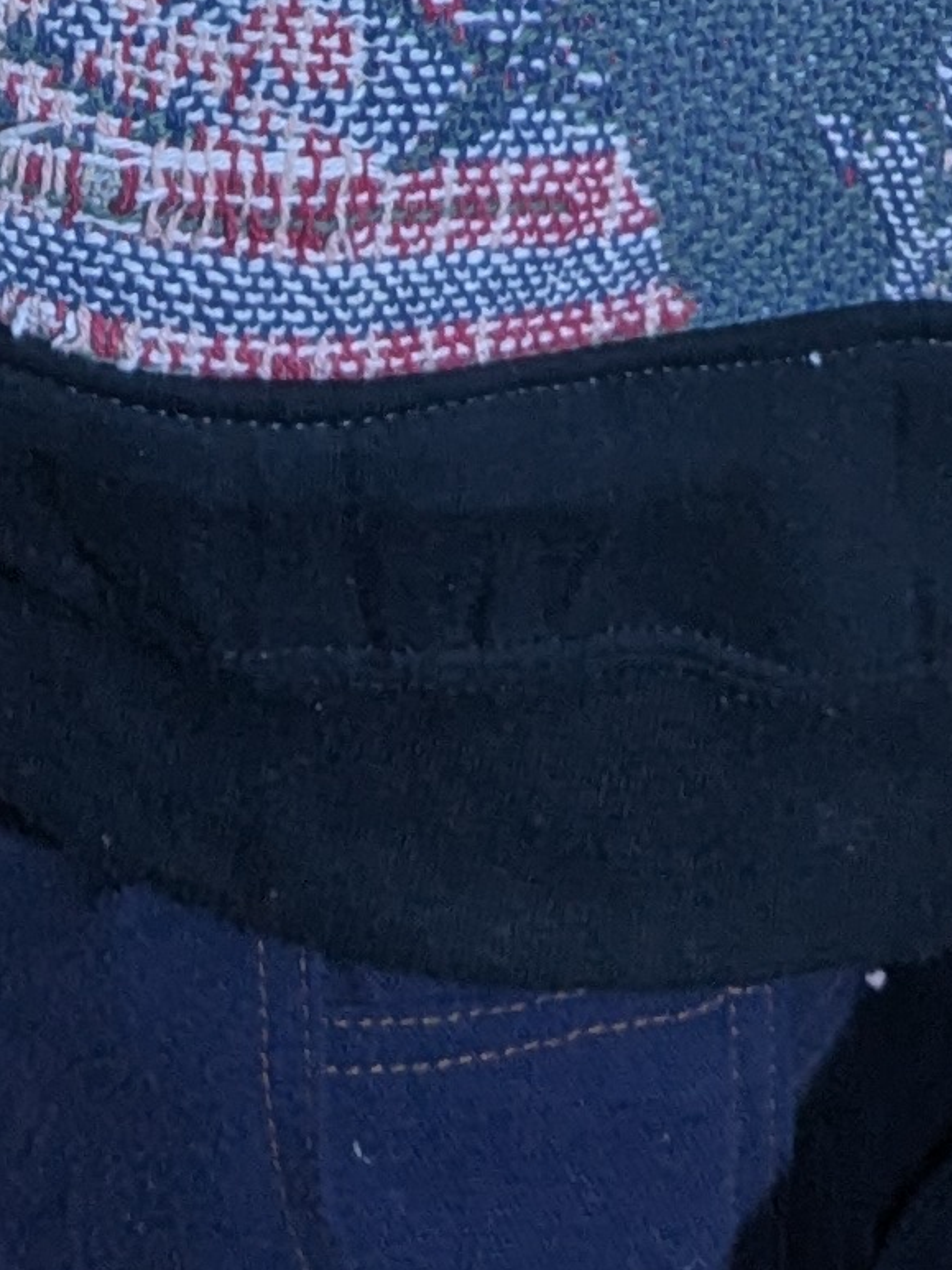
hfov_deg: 10.5
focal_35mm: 141
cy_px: -1673
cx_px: 143
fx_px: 5170
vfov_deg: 11.7
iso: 119
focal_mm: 4.38
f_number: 1.73
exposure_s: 1/25
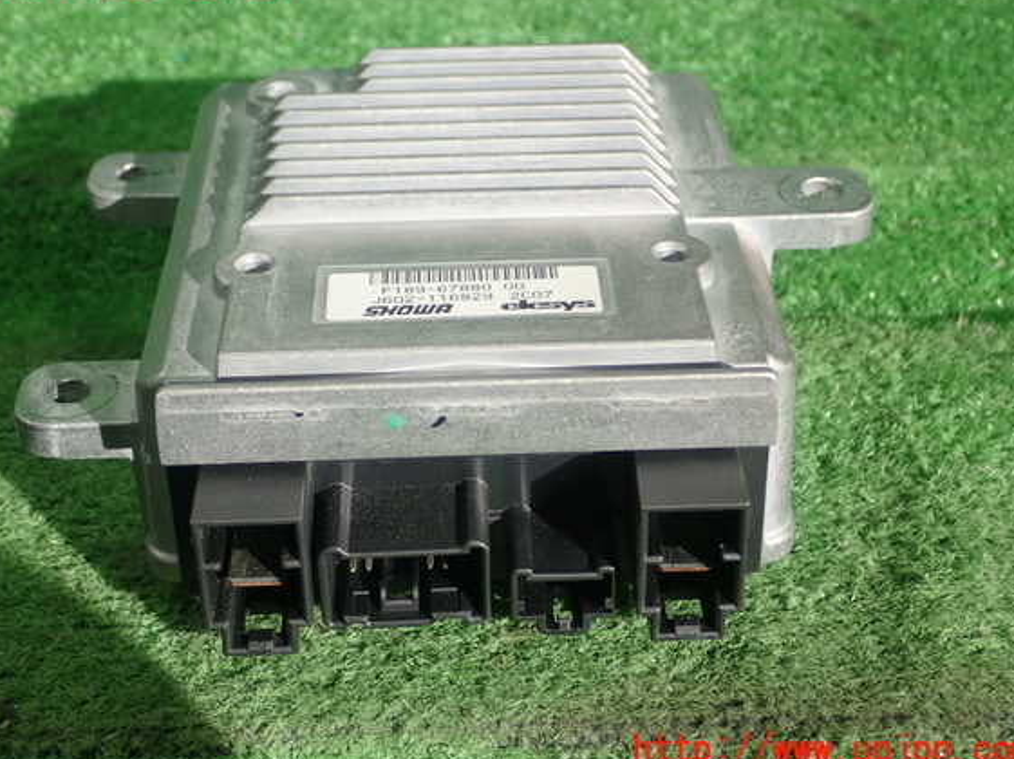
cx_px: 499
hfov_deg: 31.7
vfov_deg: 24.0
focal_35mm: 61
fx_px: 1786
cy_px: 367
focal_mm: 10.29
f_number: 3.5
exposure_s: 1/100
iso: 125
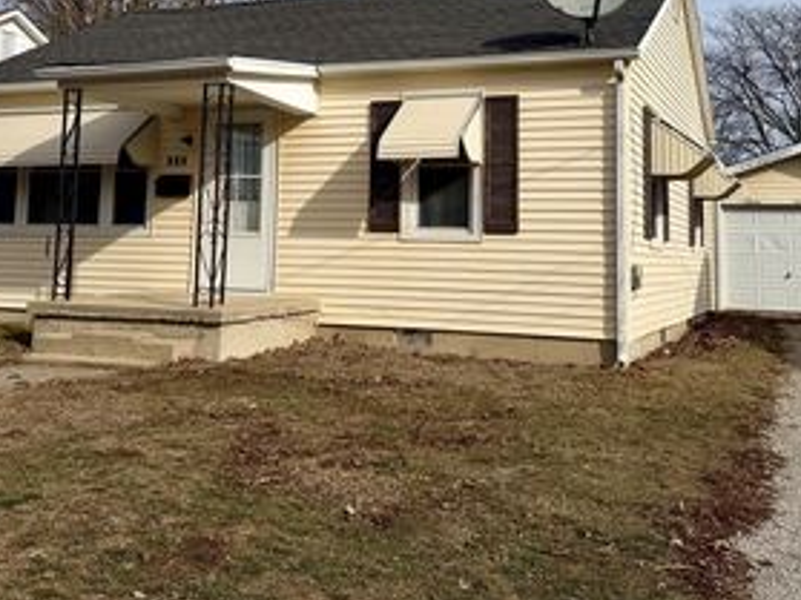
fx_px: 995
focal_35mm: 43
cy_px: 136
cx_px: 376
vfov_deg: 32.8
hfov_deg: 43.8
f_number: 1.78
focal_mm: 6.76
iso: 80
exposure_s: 1/7353
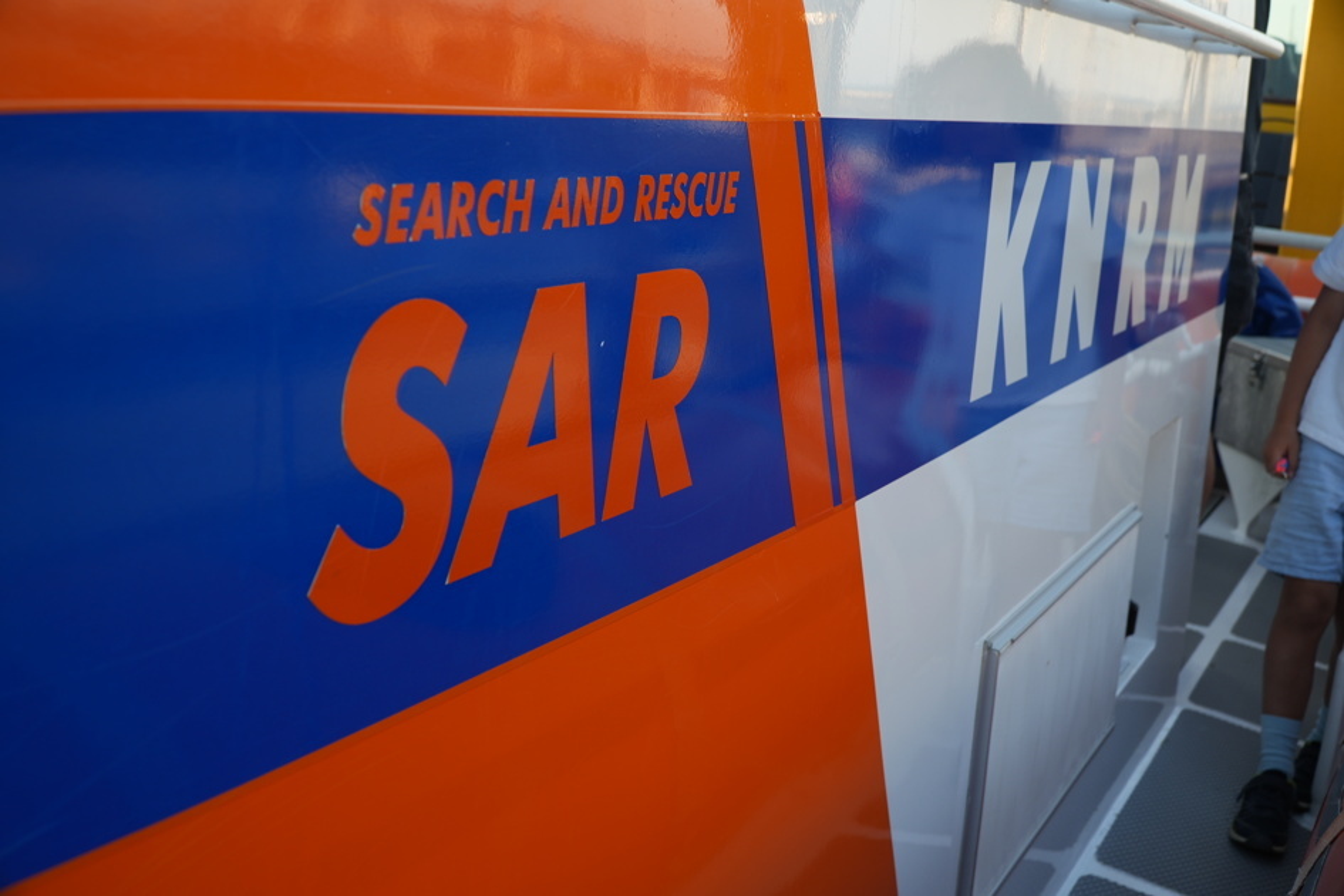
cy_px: 448
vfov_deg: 34.2
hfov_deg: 49.6
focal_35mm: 39
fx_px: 1456
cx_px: 672
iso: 100
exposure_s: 1/80
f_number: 5.6
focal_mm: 26
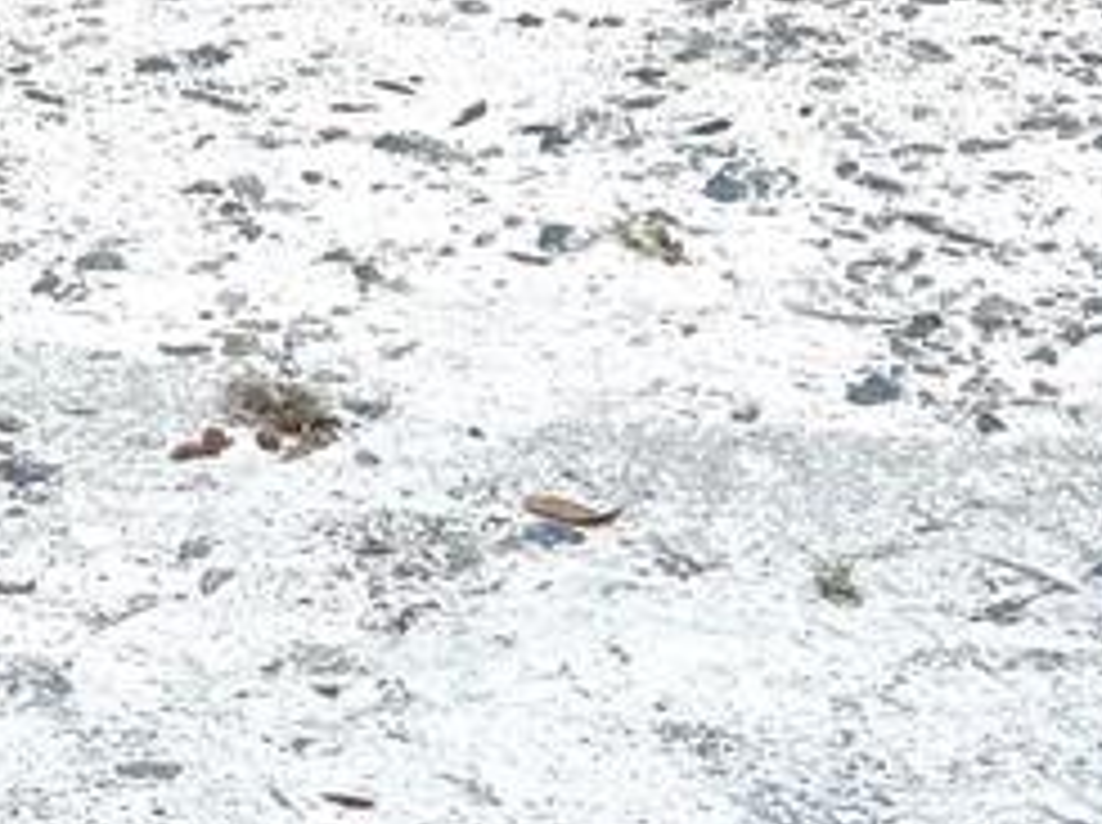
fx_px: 4991
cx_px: -130
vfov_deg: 8.0
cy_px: -1707
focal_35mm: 157
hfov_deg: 12.4
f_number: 1.78
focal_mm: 6.86
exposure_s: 1/1637
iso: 80
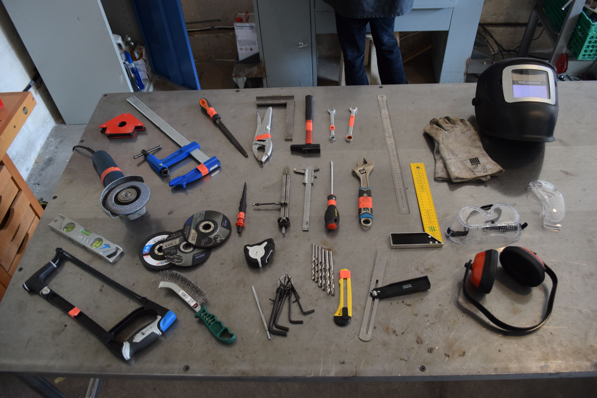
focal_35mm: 27
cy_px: 199
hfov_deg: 67.4
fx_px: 448
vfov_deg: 47.9
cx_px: 298
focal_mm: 18
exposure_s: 1/60
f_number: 3.5
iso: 1400
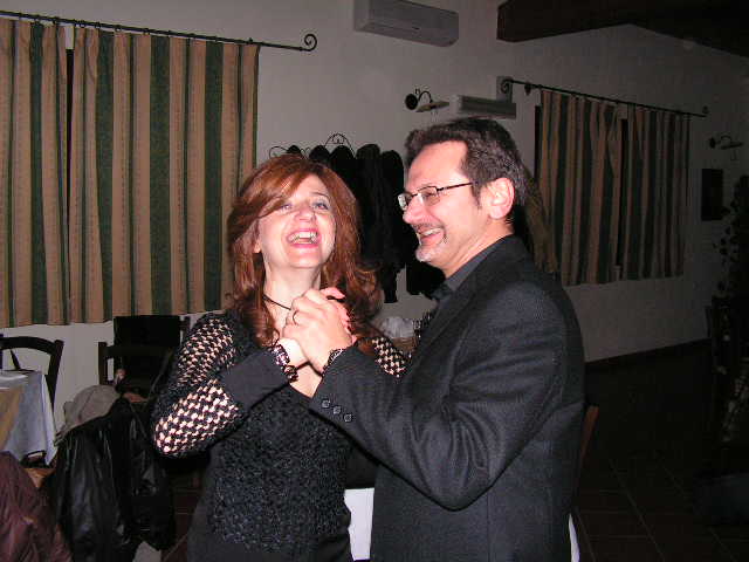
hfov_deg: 51.4
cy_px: 281
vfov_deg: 39.7
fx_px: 779
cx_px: 374
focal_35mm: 36
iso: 200
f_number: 3.2
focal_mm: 6
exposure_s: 1/40
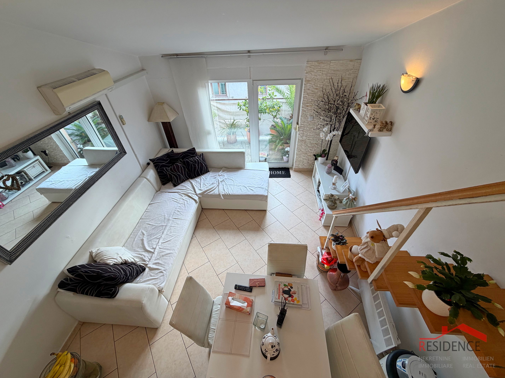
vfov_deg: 85.7
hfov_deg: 102.1
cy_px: 189
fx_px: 204
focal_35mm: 14
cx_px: 252
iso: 64
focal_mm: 2.22
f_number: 2.2
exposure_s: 1/100
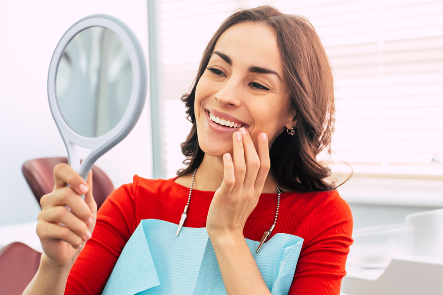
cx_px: 249
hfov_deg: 30.1
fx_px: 824
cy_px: 171
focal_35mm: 67
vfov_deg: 20.3
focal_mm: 50
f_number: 3.5
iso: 1000
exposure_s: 1/125
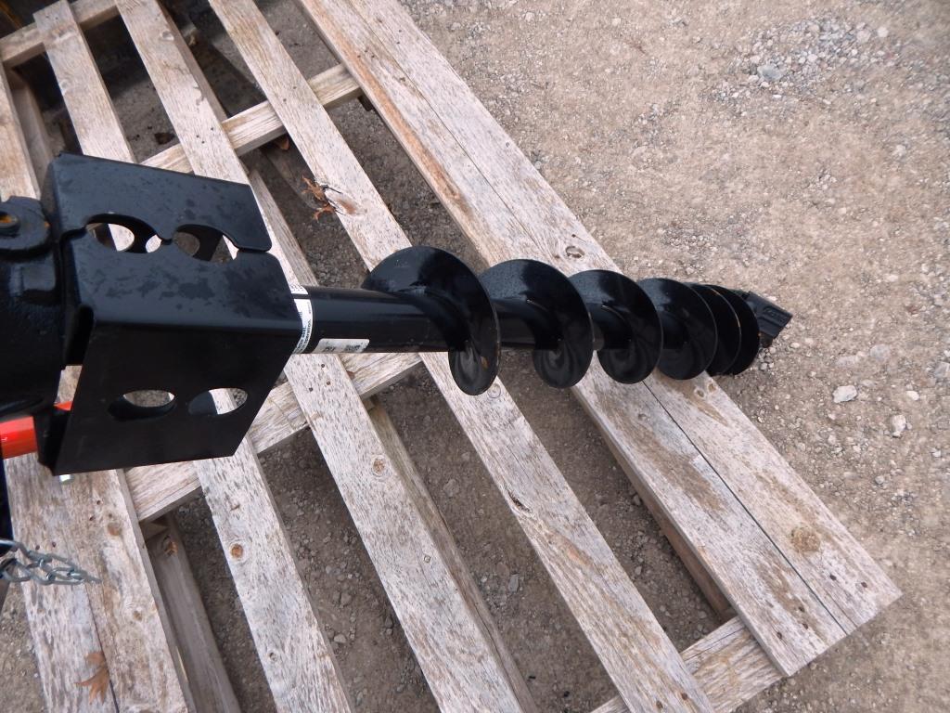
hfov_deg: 76.4
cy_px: 356
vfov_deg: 61.1
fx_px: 604
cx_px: 475
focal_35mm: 22
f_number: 3
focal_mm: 4
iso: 125
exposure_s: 1/60
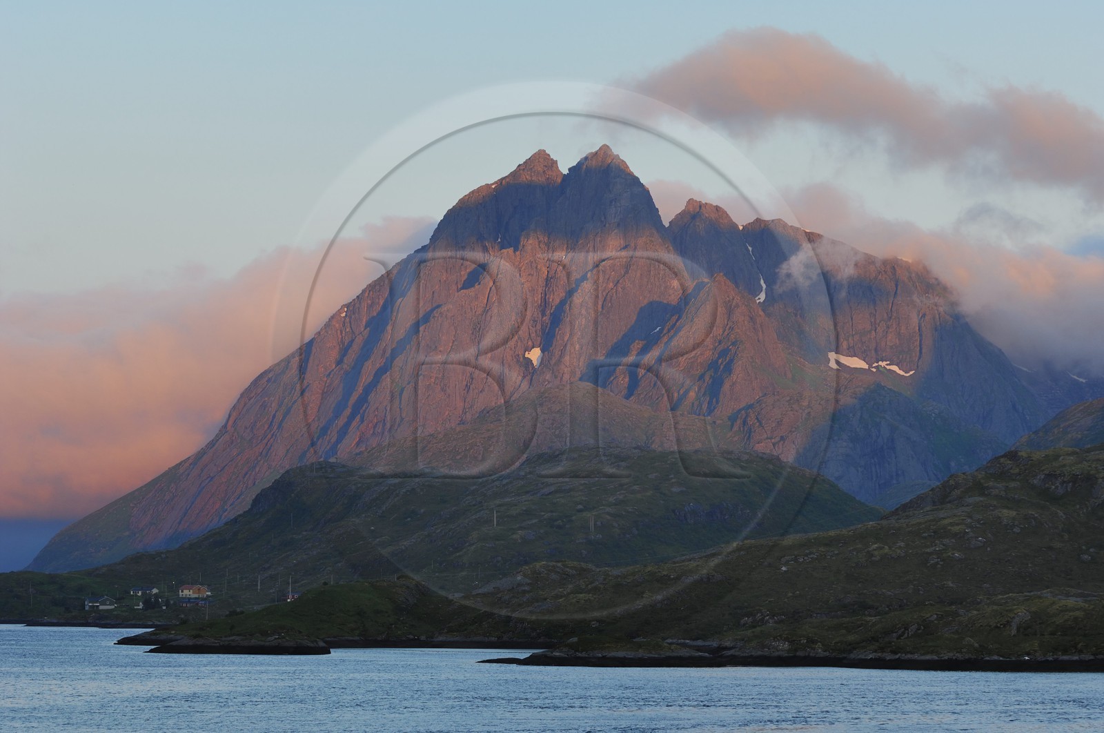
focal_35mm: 129
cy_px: 366
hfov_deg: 15.9
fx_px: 3950
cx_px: 552
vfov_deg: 10.6
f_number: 4.8
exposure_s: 1/80
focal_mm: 86
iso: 100
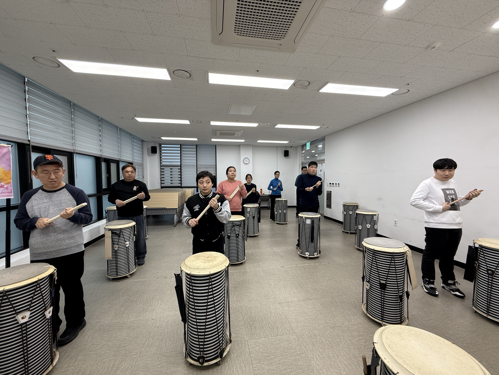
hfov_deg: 102.1
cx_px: 250
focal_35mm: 14
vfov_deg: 85.7
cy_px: 188
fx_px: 202
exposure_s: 1/120
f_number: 2.2
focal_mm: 2.22
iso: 125
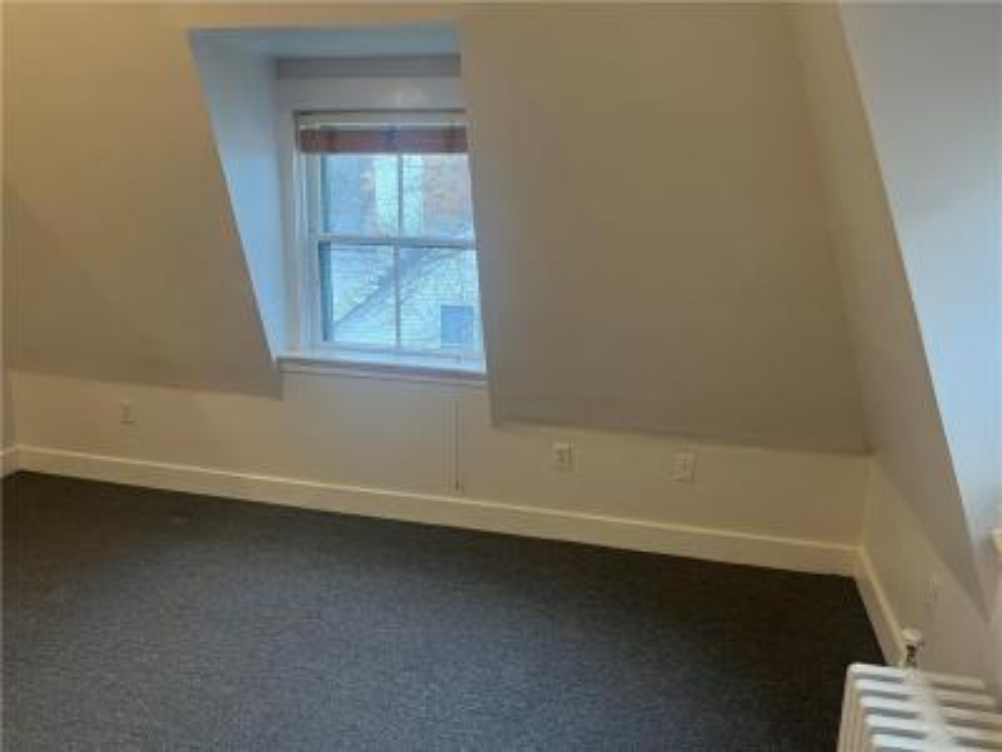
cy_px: 376
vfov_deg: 53.1
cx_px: 501
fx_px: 753
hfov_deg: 67.3
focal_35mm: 26
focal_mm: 5.1
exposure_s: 1/60
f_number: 1.6
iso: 100
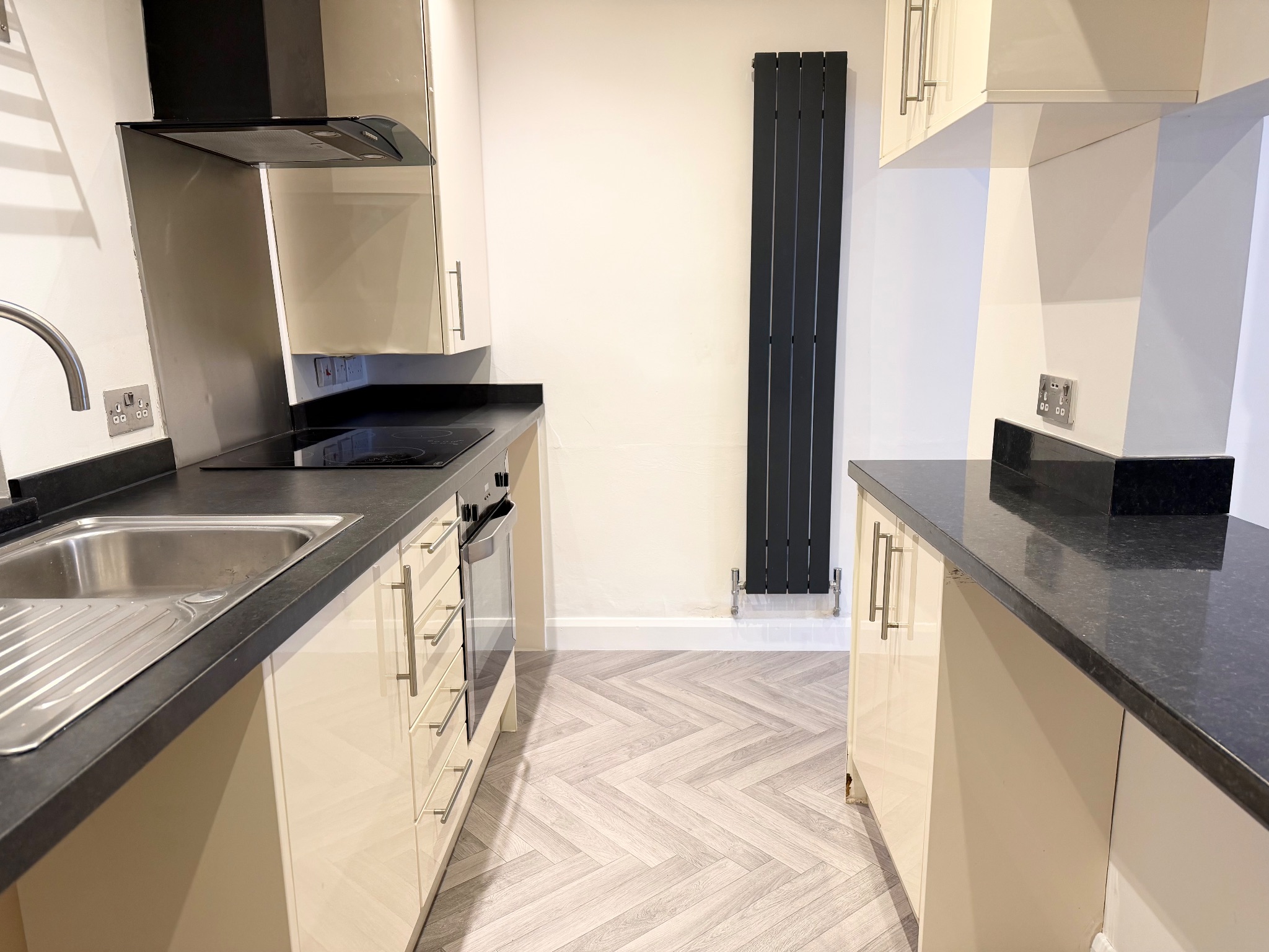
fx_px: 880
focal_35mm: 24
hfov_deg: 71.6
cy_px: 476
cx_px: 634
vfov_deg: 56.8
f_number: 1.78
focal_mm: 6.76
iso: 160
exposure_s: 1/50
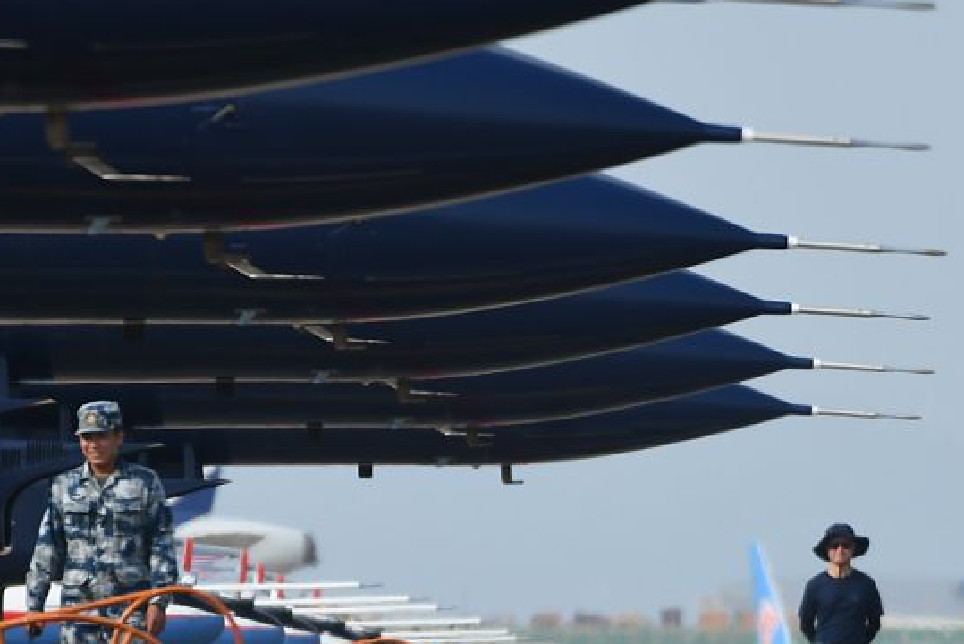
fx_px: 28613
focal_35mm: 1068
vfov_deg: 1.3
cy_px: 347
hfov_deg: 1.9
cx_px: 338
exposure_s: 1/1600
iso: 320
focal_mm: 320
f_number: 5.6
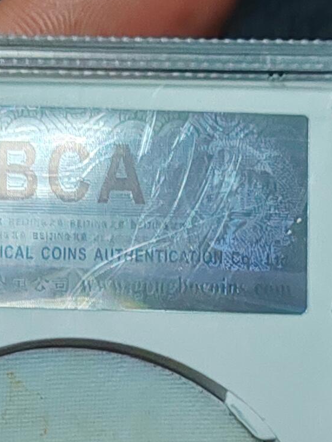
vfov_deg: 14.7
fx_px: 1676
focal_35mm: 131
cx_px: 47
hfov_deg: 11.3
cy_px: 488
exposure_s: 1/50
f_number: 1.9
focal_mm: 6.12
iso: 800
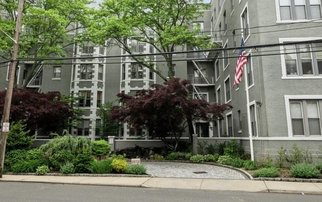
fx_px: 272
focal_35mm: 31
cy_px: 73
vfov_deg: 40.3
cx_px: 147
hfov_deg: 61.1
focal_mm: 14
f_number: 11
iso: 400
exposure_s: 1/320
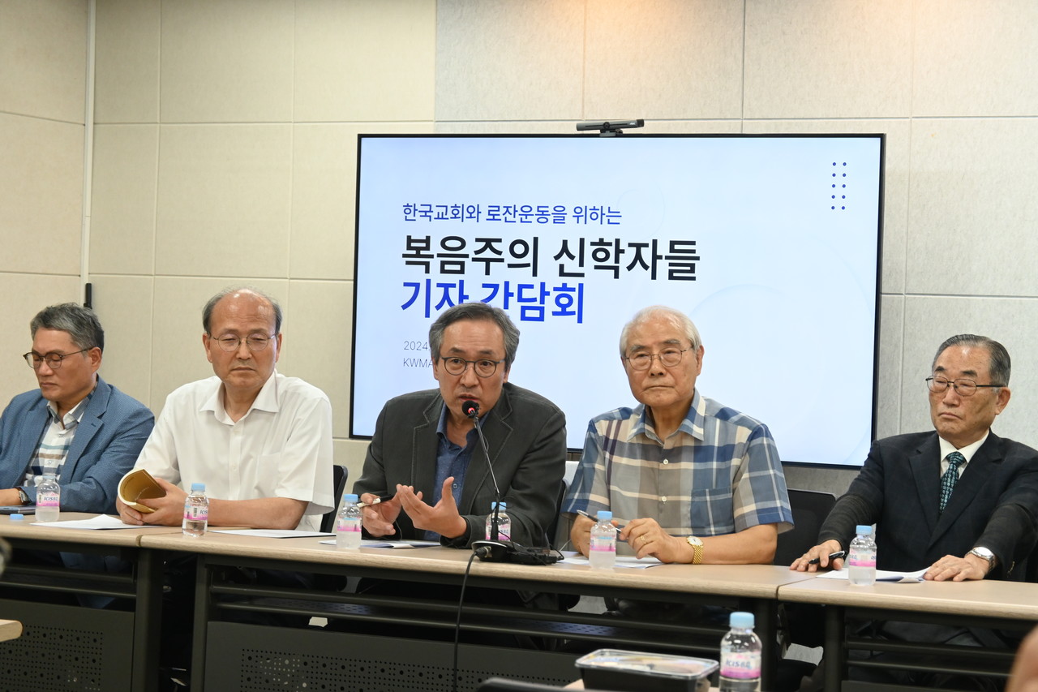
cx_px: 519
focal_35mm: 75
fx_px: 2162
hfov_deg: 27.0
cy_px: 346
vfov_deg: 18.2
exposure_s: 1/80
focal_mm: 50
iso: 1400
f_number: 6.3
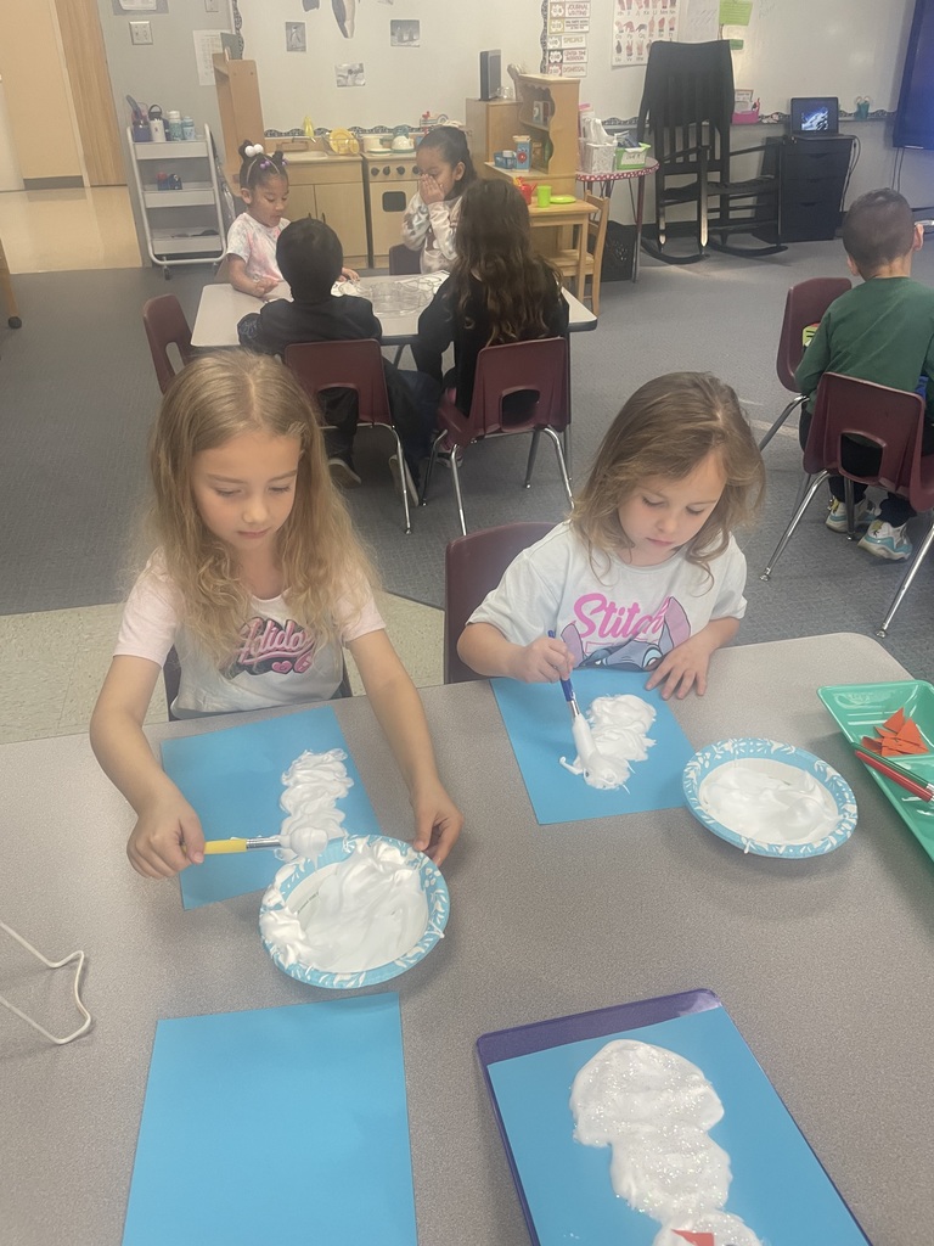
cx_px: 467
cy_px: 623
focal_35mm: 26
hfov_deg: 53.1
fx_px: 935
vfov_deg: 67.3
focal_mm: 4.2
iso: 100
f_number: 1.6
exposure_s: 1/60
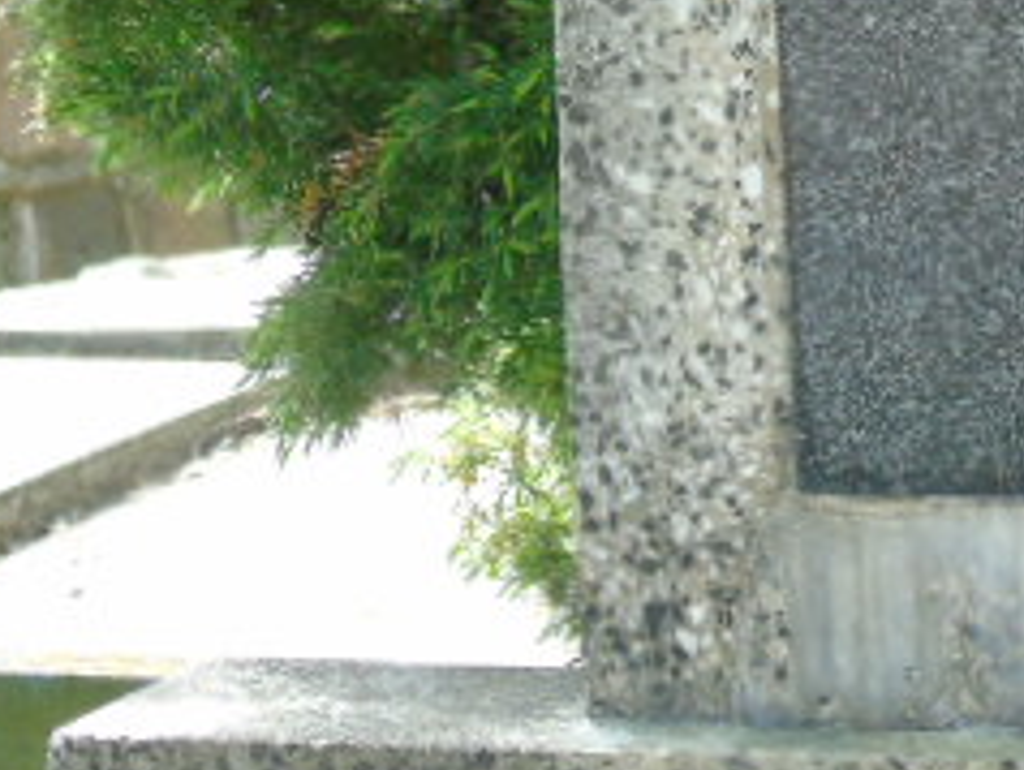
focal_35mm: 435
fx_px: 12881
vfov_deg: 3.4
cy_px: -237
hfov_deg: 4.5
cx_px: 1179
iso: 250
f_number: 4.9
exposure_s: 1/125
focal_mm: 29
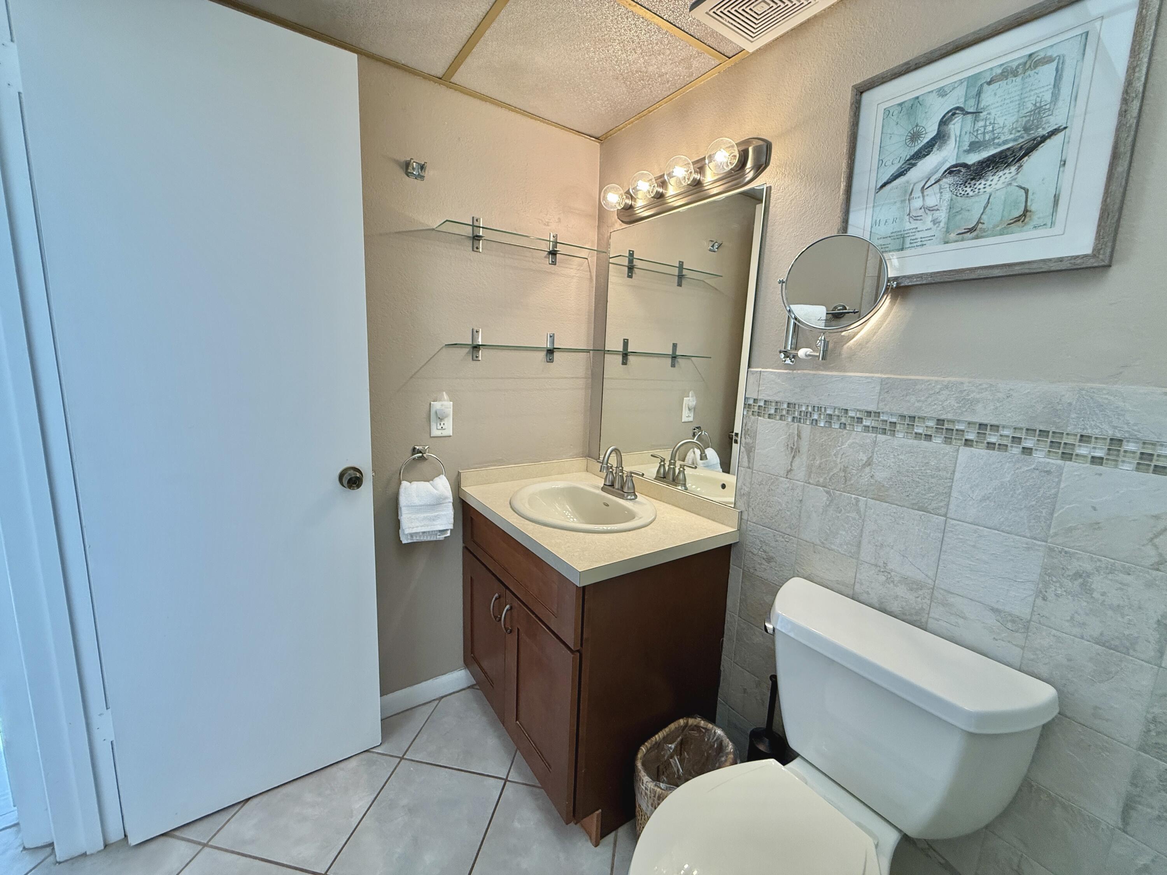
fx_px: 472
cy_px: 438
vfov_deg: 85.7
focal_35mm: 14
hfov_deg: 102.1
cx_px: 584
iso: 200
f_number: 2.2
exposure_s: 1/120
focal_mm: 2.22
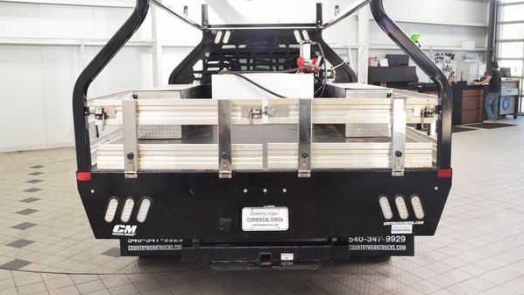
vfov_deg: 31.9
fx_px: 514
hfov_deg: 54.0
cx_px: 266
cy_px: 135
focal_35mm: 37
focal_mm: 22
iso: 1600
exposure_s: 1/60
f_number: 8
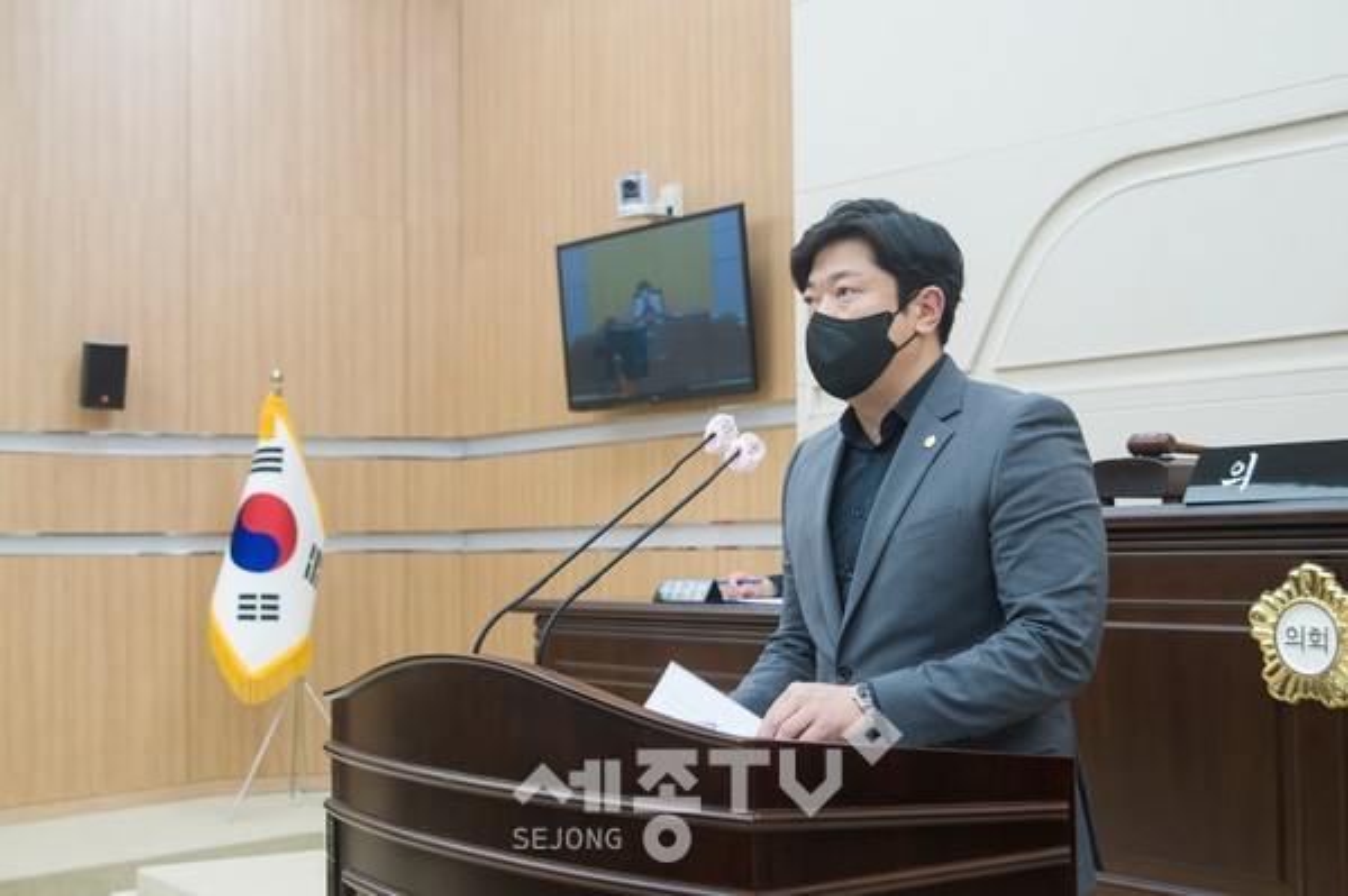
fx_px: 1796
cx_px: 674
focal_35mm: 48
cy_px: 448
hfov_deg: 41.1
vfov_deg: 28.0
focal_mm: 32
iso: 200
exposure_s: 1/60
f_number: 4
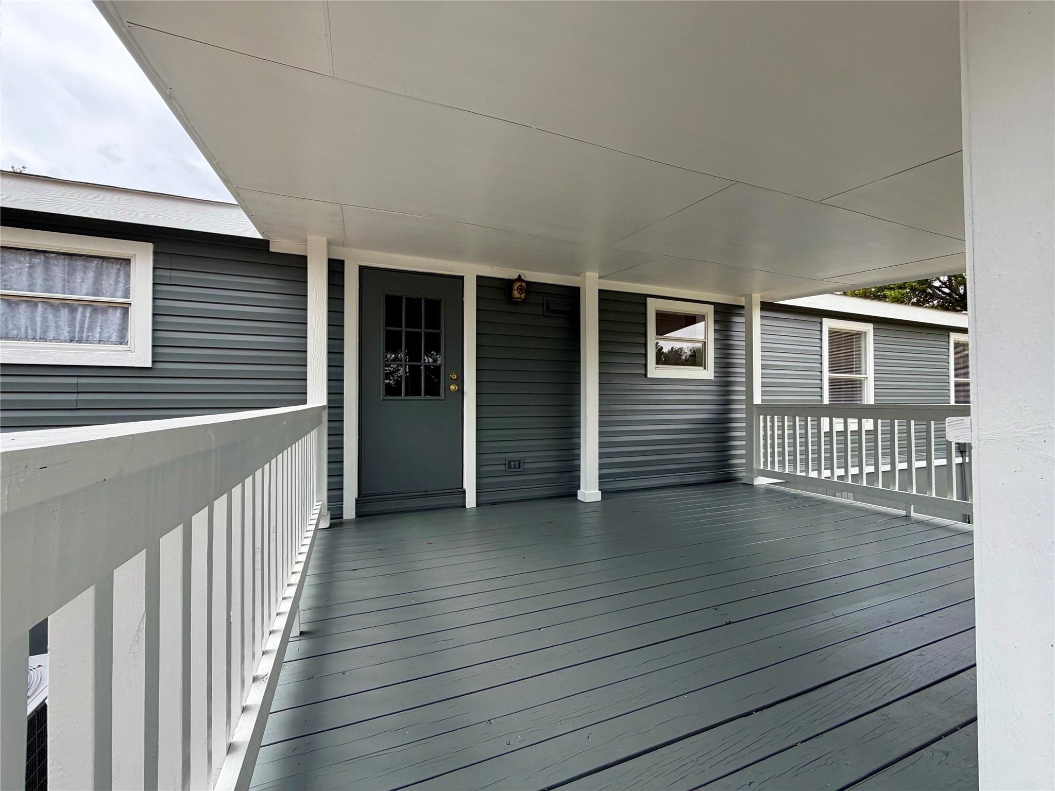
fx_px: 427
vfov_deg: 85.7
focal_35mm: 14
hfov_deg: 102.1
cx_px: 528
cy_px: 396
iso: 50
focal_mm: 2.22
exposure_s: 1/184
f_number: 2.2
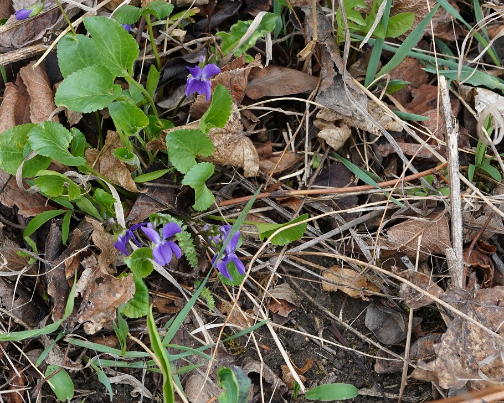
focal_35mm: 167
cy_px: 100
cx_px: 126
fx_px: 2491
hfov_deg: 11.5
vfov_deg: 9.2
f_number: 9
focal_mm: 90
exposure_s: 1/250
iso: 1250
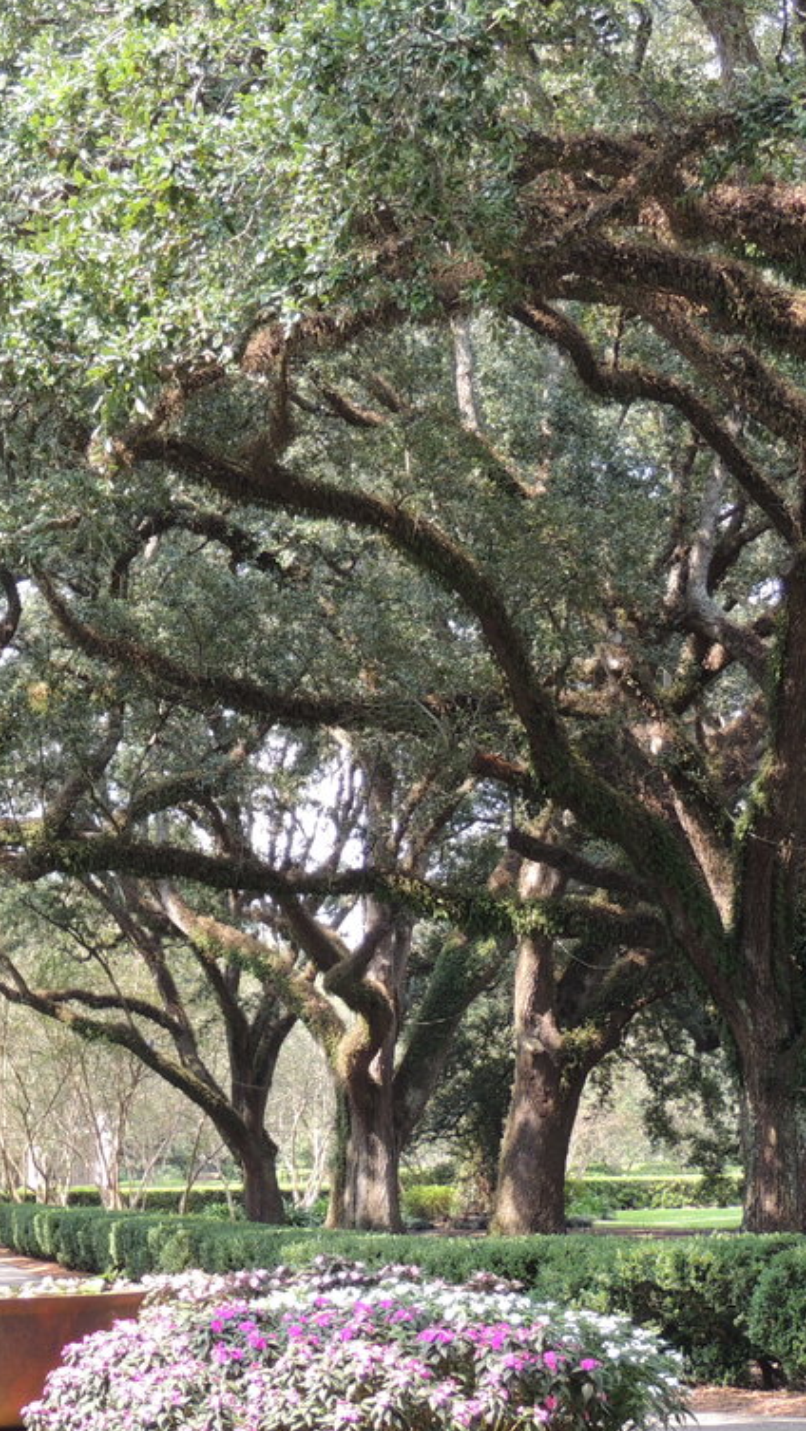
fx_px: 3303
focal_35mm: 87
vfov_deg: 24.5
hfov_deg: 13.7
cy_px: 690
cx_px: -13
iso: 100
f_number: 3.5
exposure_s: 1/80
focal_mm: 8.3
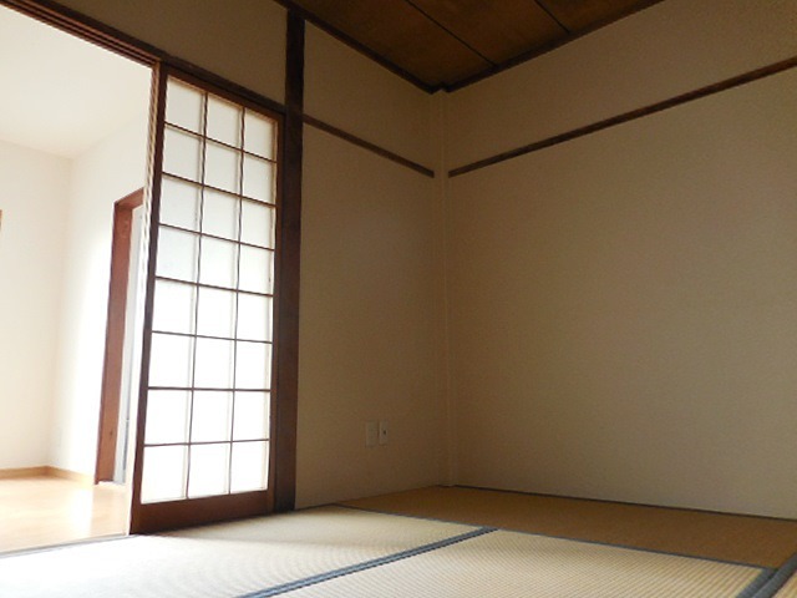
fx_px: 576
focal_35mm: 25
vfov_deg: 54.9
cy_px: 299
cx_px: 398
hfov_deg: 69.4
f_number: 3.3
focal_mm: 4.5
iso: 220
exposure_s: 1/30
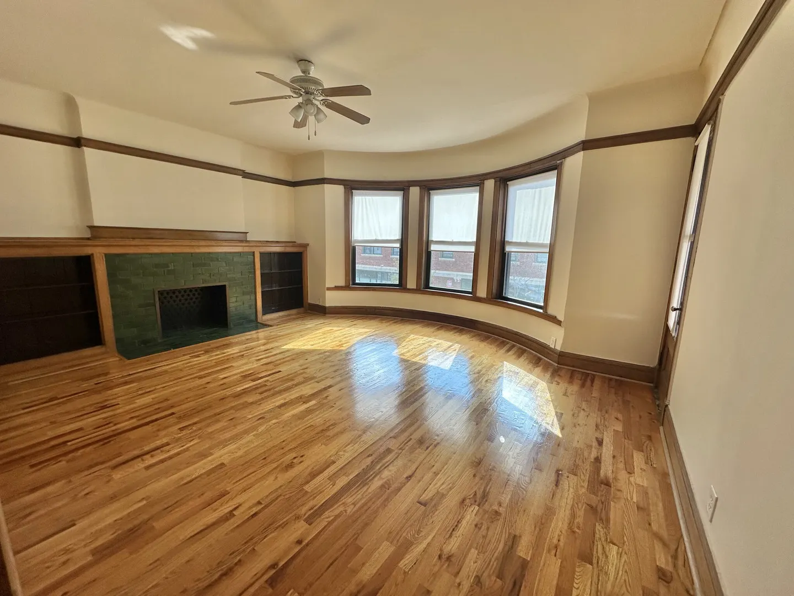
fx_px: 321
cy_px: 298
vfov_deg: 85.7
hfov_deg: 102.1
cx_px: 397
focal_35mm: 14
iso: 40
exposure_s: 1/99
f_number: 2.2
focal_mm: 2.22
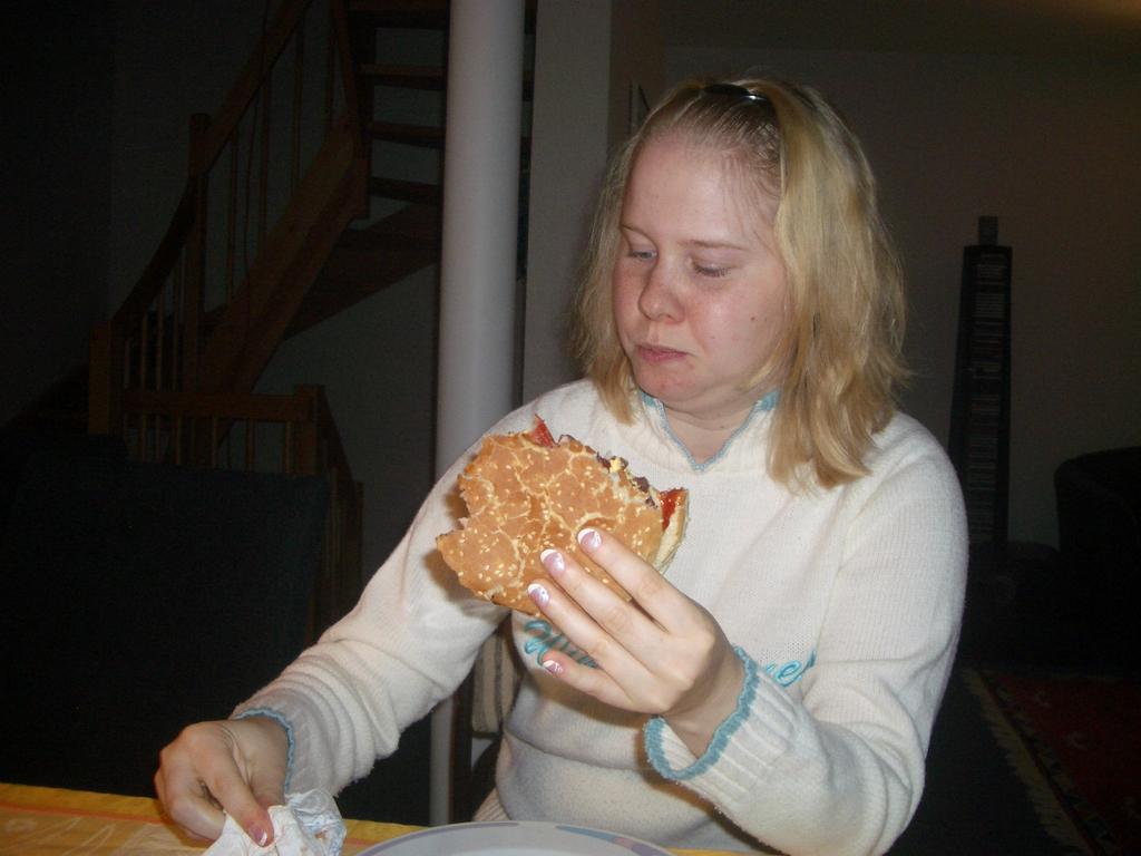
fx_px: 1154
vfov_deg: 40.7
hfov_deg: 52.6
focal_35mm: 35
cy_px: 428
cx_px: 570
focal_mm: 5.8
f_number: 2.6
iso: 100
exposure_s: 1/60
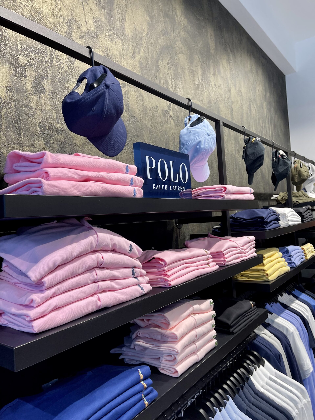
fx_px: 315
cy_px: 210
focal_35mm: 26
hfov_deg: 53.1
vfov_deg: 67.3
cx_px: 158
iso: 64
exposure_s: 1/100
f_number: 1.6
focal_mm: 5.1
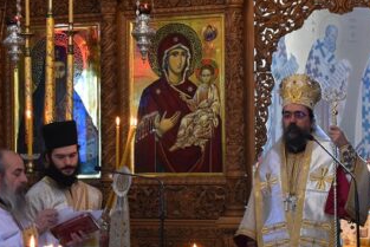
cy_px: 194
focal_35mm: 104
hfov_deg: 19.6
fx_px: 1071
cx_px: 186
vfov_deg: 13.1
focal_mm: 29
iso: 1250
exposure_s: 1/60
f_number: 4.2
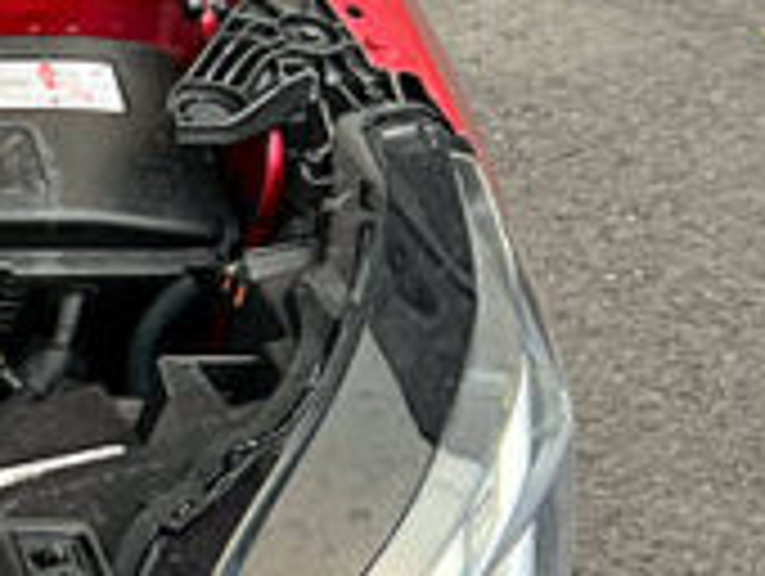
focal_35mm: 122
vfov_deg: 12.0
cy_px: 594
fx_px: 2700
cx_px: -1017
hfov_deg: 12.8
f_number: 1.5
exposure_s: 1/113
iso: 125
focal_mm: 5.7
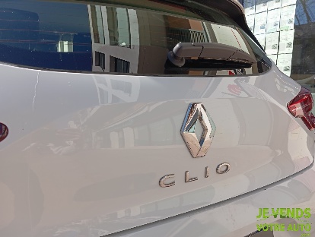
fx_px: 255
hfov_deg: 63.4
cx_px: 158
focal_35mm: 28
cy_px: 118
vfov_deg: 49.9
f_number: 1.8
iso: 56
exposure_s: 1/543
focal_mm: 4.22
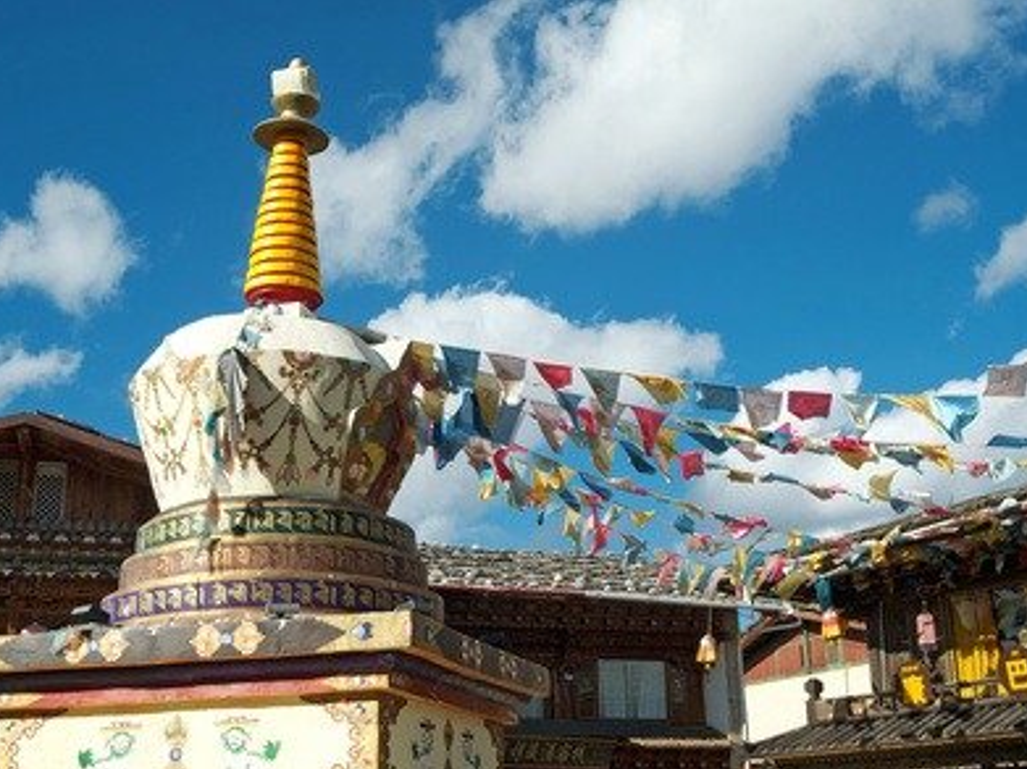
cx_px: 507
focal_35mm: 46
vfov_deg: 31.5
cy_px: 391
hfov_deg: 41.2
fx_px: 1364
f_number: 4.5
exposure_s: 1/800
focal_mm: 9.7
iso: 100
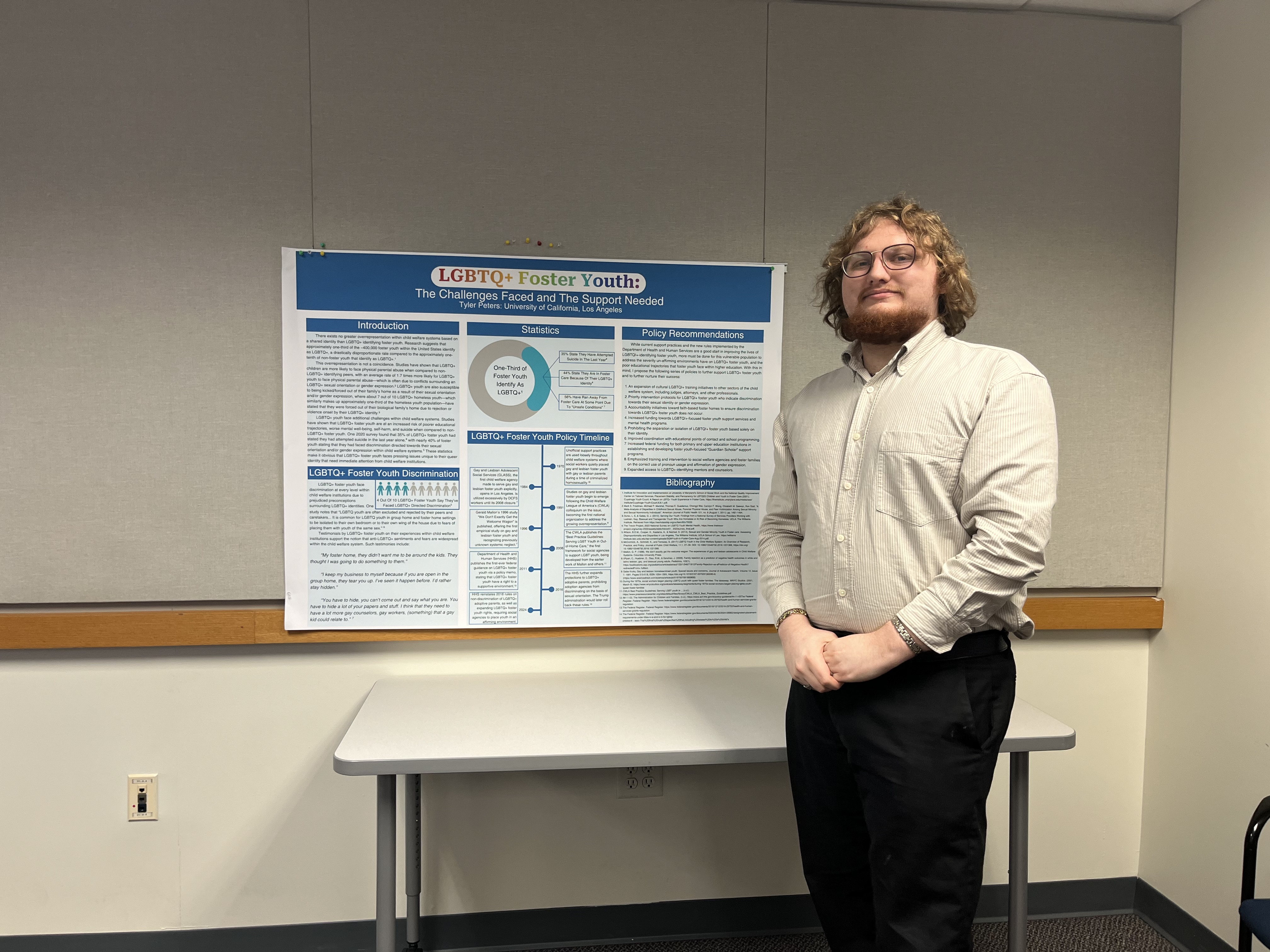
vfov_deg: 53.1
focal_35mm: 26
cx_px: 635
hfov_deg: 67.3
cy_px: 476
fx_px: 954
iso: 64
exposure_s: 1/60
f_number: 1.6
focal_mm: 5.1
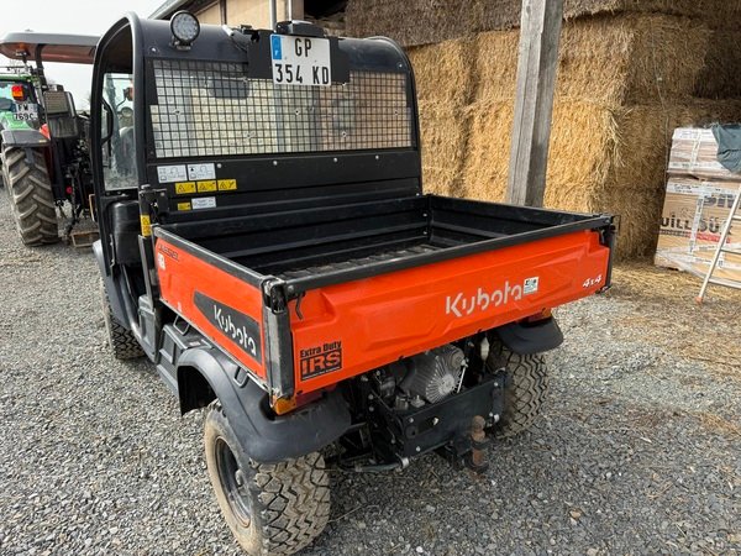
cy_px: 278
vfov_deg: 56.8
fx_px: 514
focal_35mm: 24
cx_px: 370
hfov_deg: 71.6
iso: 80
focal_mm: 6.76
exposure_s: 1/1091
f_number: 1.78
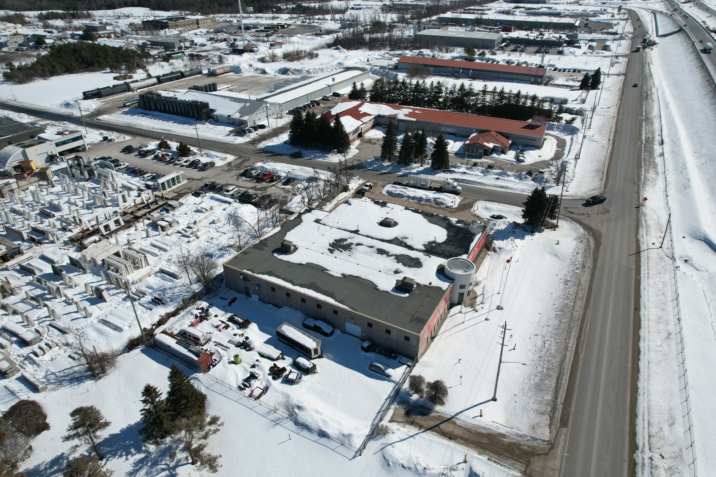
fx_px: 438
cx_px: 358
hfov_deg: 78.6
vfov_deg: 57.2
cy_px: 238
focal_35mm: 22
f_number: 2.8
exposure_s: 1/4000
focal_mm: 8.38
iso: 100
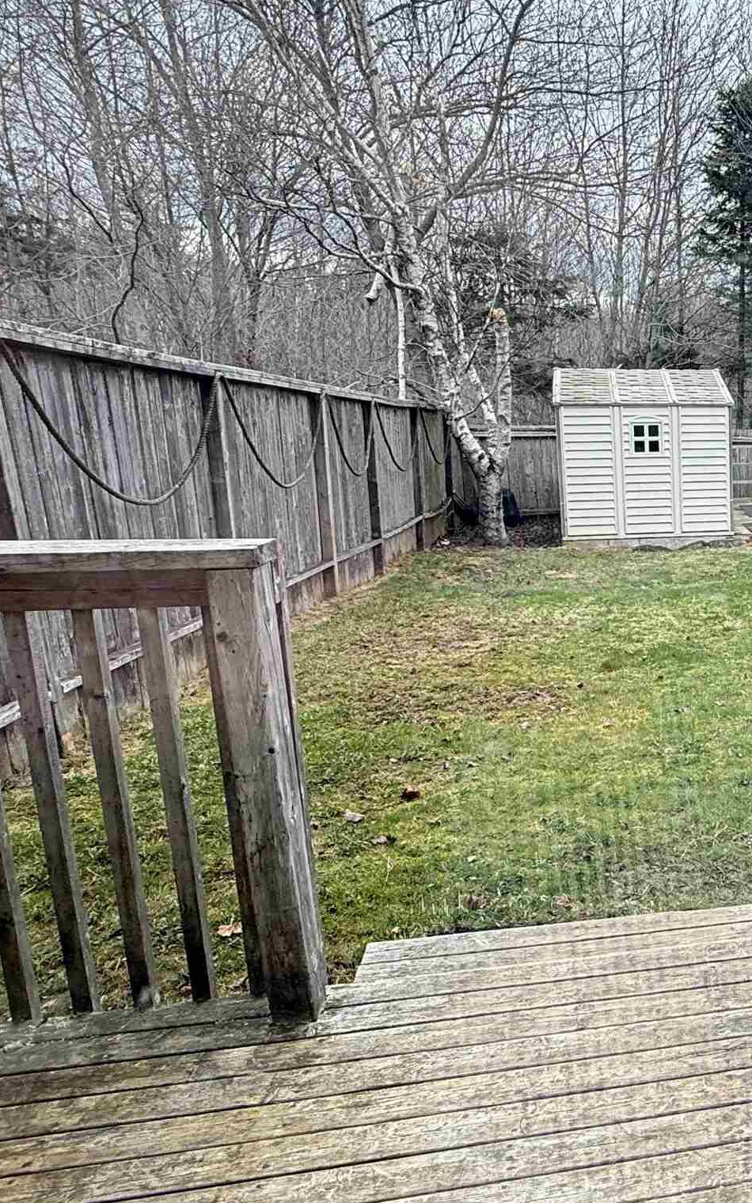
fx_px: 984
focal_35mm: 30
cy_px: 579
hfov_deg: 35.6
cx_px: 830
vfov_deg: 62.9
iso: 50
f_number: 2.2
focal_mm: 2.22
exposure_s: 1/152
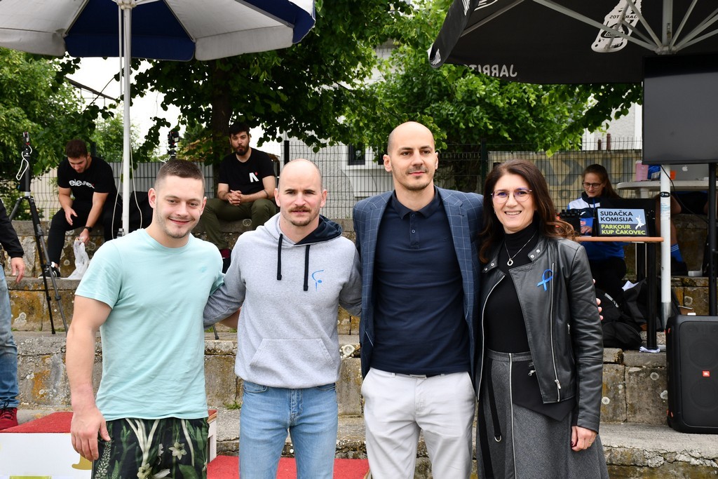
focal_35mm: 51
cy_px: 240
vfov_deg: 26.5
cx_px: 359
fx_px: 1017
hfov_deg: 38.9
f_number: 6.3
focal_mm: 34
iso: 200
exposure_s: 1/250
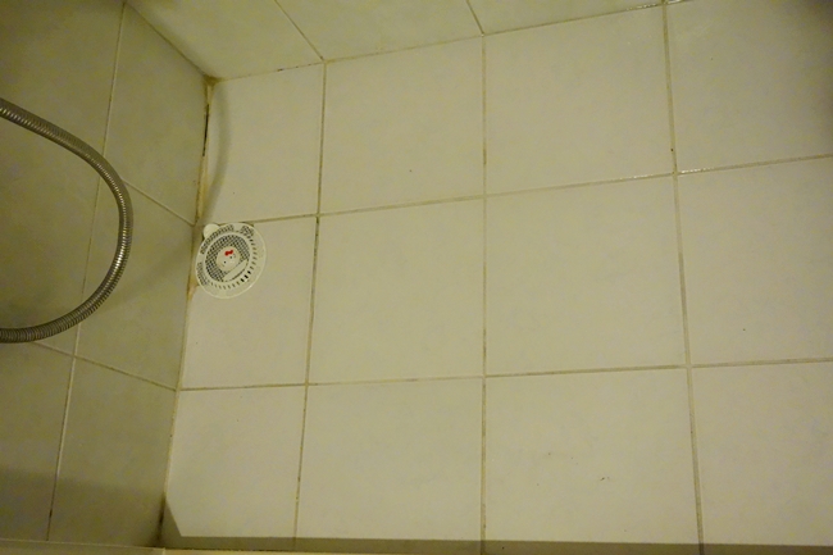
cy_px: 278
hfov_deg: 48.5
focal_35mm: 40
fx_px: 925
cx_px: 416
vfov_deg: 33.4
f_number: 2.8
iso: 3200
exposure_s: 1/80
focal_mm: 14.75
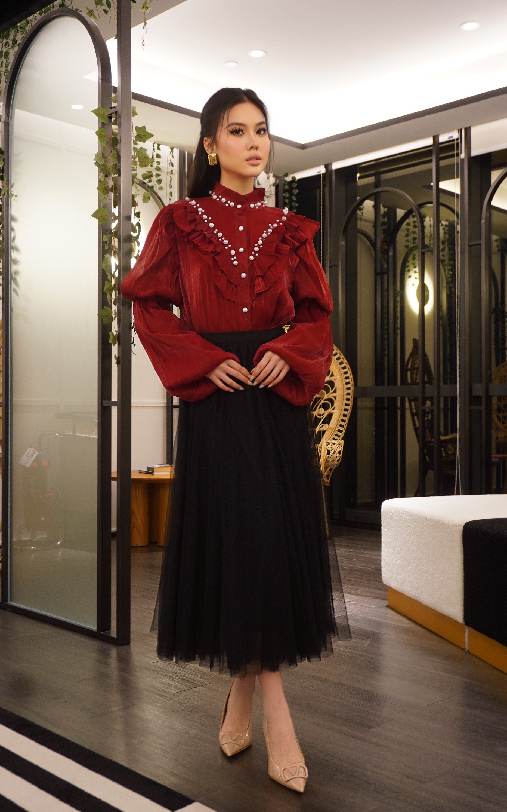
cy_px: 403
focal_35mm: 39
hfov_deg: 33.2
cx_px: 245
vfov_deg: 50.9
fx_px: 852
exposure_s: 1/10
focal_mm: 25
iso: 400
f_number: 5
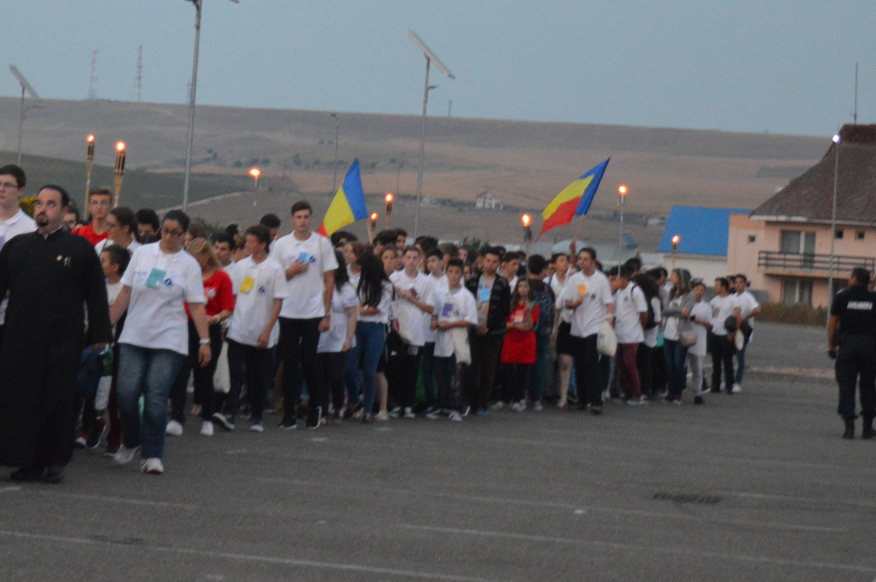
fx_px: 2869
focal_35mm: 118
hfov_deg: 17.2
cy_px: 48
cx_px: 160
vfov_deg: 11.5
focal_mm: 40
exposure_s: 1/60
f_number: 5
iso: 2000
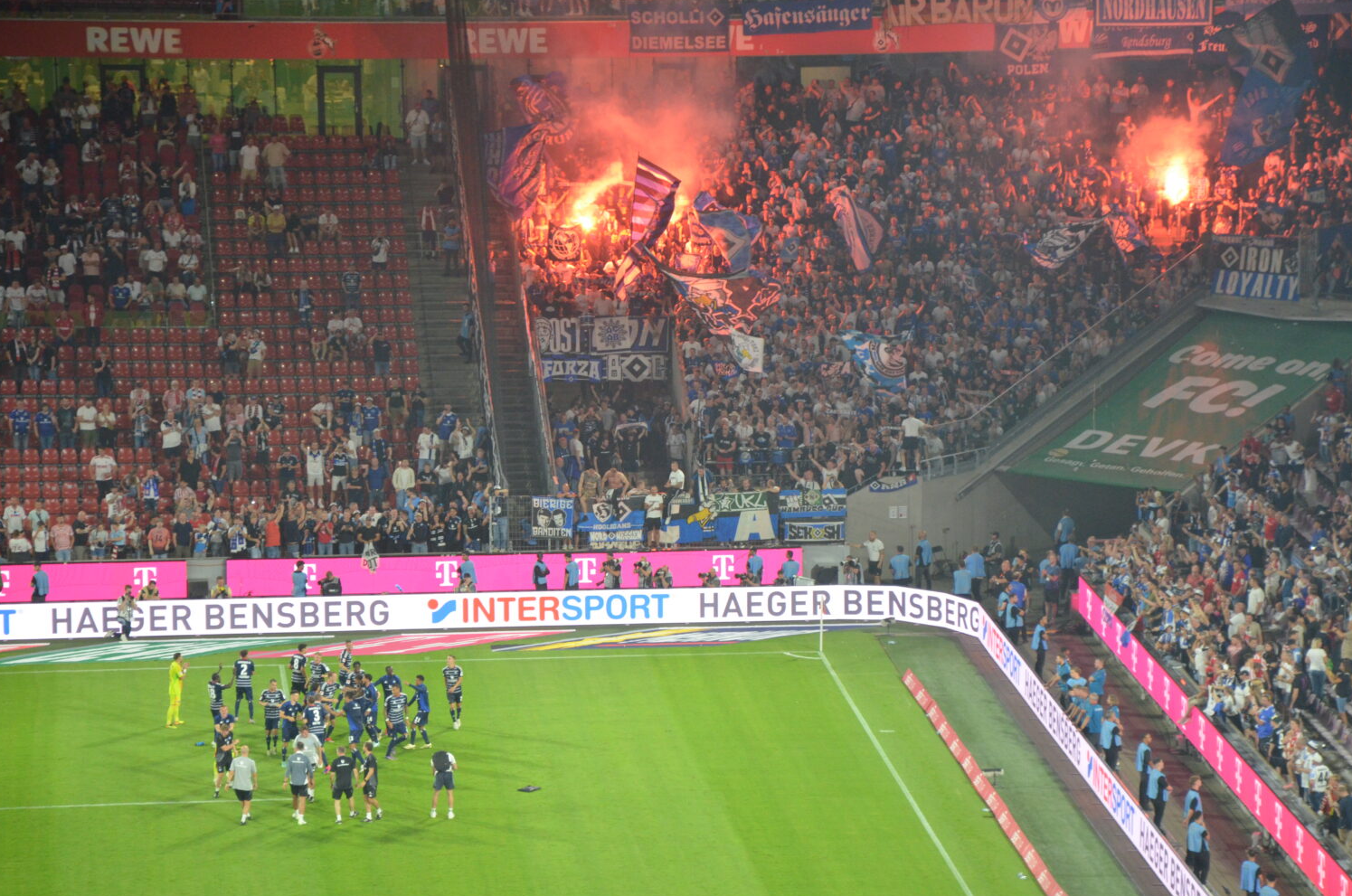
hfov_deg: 12.2
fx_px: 6318
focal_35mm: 169
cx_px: 711
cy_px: 469
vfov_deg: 8.1
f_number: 5.6
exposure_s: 1/160
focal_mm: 105
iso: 1600
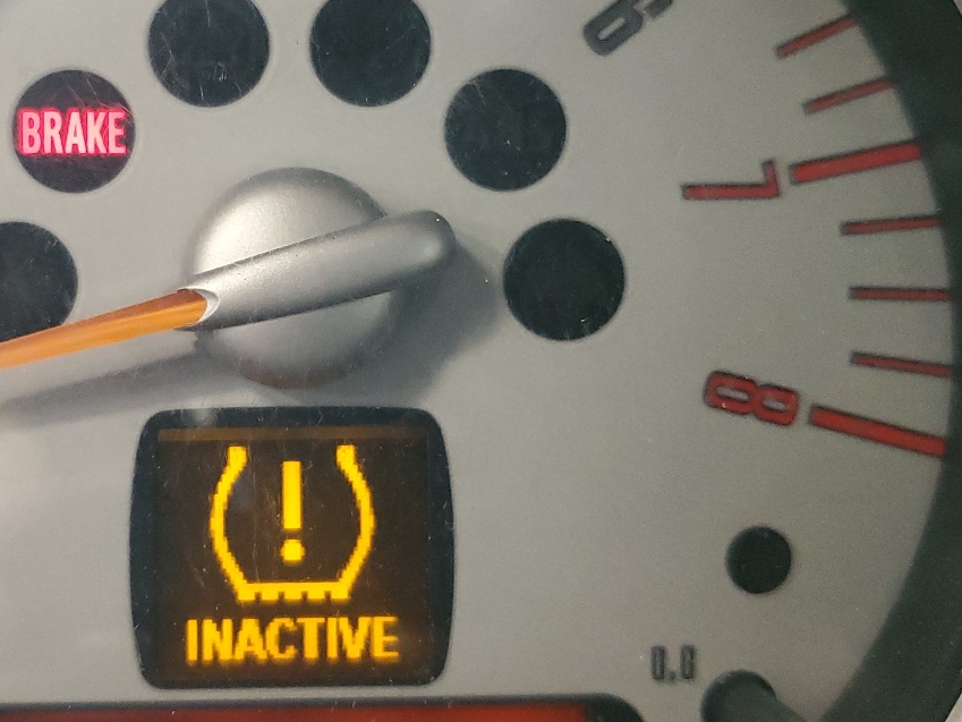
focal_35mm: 49
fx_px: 1362
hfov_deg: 38.1
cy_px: 307
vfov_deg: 29.6
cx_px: 269
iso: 382
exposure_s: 1/60.2
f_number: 1.5
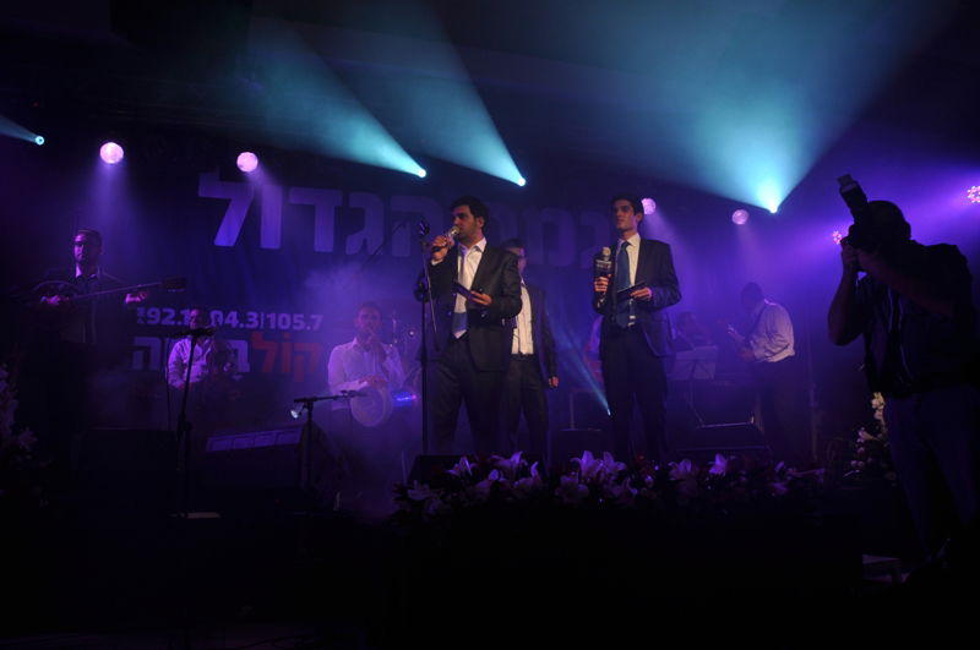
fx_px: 734
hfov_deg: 67.5
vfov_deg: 47.8
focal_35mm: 27
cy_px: 325
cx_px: 490
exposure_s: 1/100
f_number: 10
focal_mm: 18
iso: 200
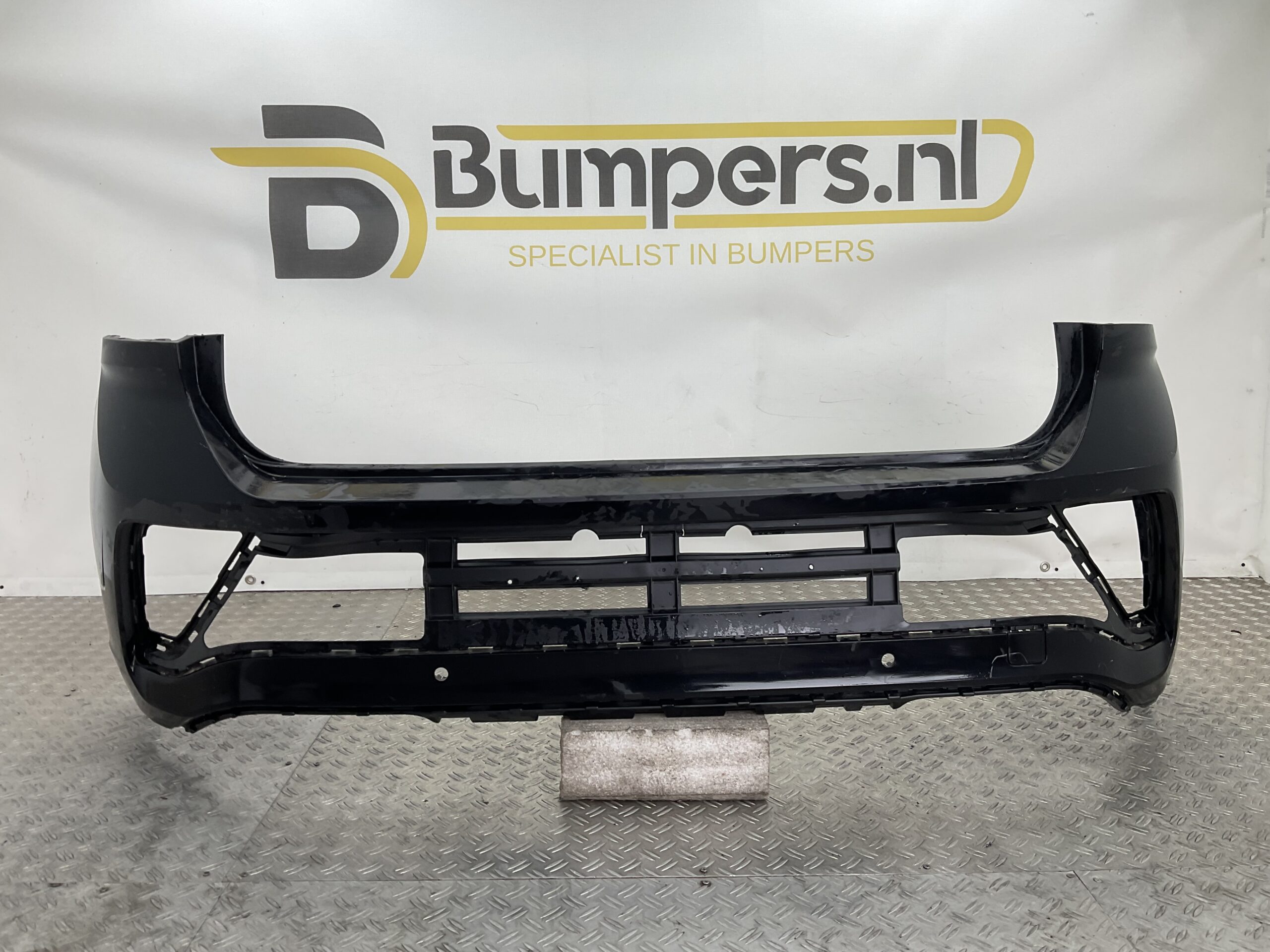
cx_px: 635
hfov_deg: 61.7
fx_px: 1064
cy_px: 476
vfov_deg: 48.2
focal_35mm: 29
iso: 20
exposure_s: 1/120
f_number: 1.8
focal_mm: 3
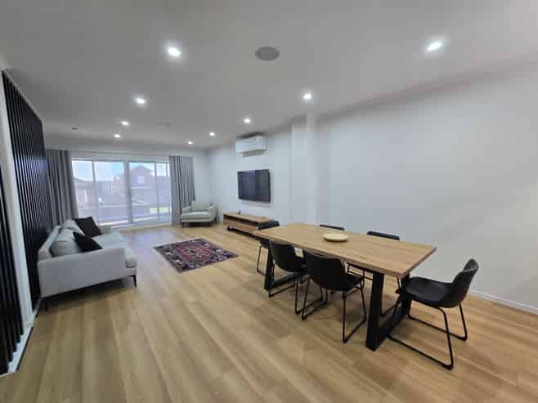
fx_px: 202
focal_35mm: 13
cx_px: 269
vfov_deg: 89.9
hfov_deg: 106.2
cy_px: 202
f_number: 2.2
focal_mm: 2.2
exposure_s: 1/50
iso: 125
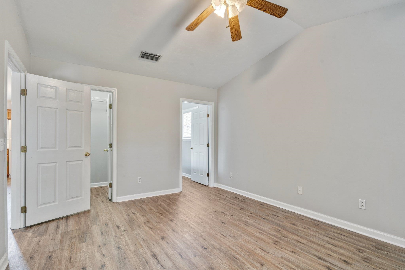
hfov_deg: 93.3
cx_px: 202
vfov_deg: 70.4
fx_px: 191
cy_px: 135
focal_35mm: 17
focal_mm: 17
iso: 250
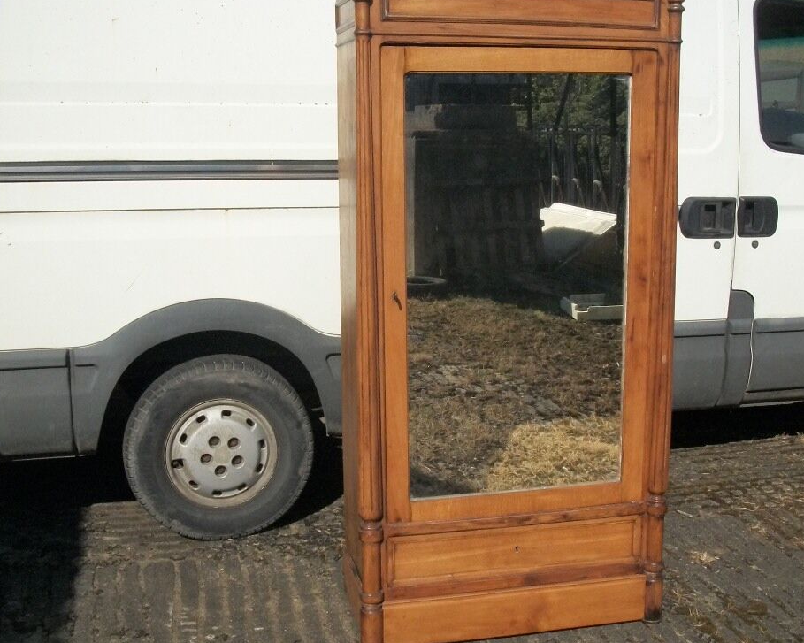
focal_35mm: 44
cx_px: 410
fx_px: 1047
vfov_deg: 34.1
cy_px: 348
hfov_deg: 42.0
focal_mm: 5.7
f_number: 8.8
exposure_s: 1/800
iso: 200
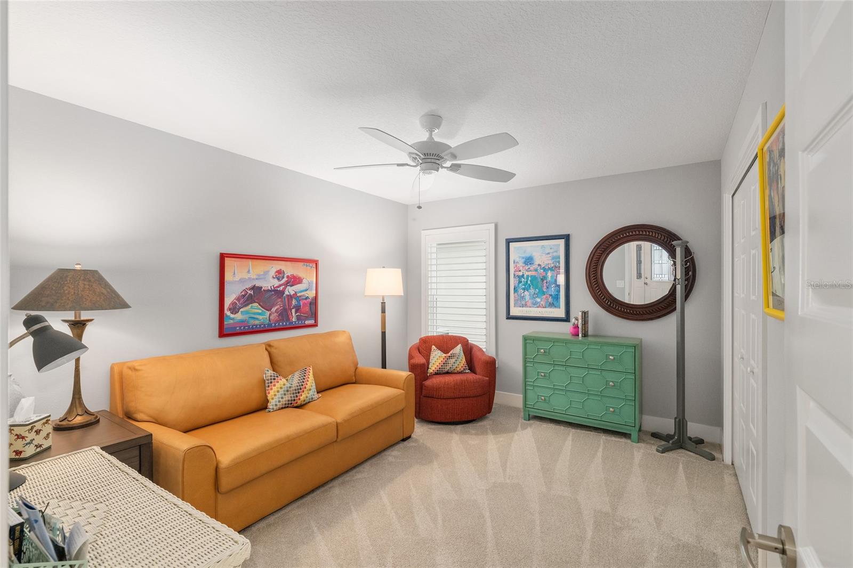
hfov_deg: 96.7
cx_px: 426
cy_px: 284
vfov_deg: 73.7
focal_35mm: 16
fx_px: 379
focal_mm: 16
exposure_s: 1/10
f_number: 8
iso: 500
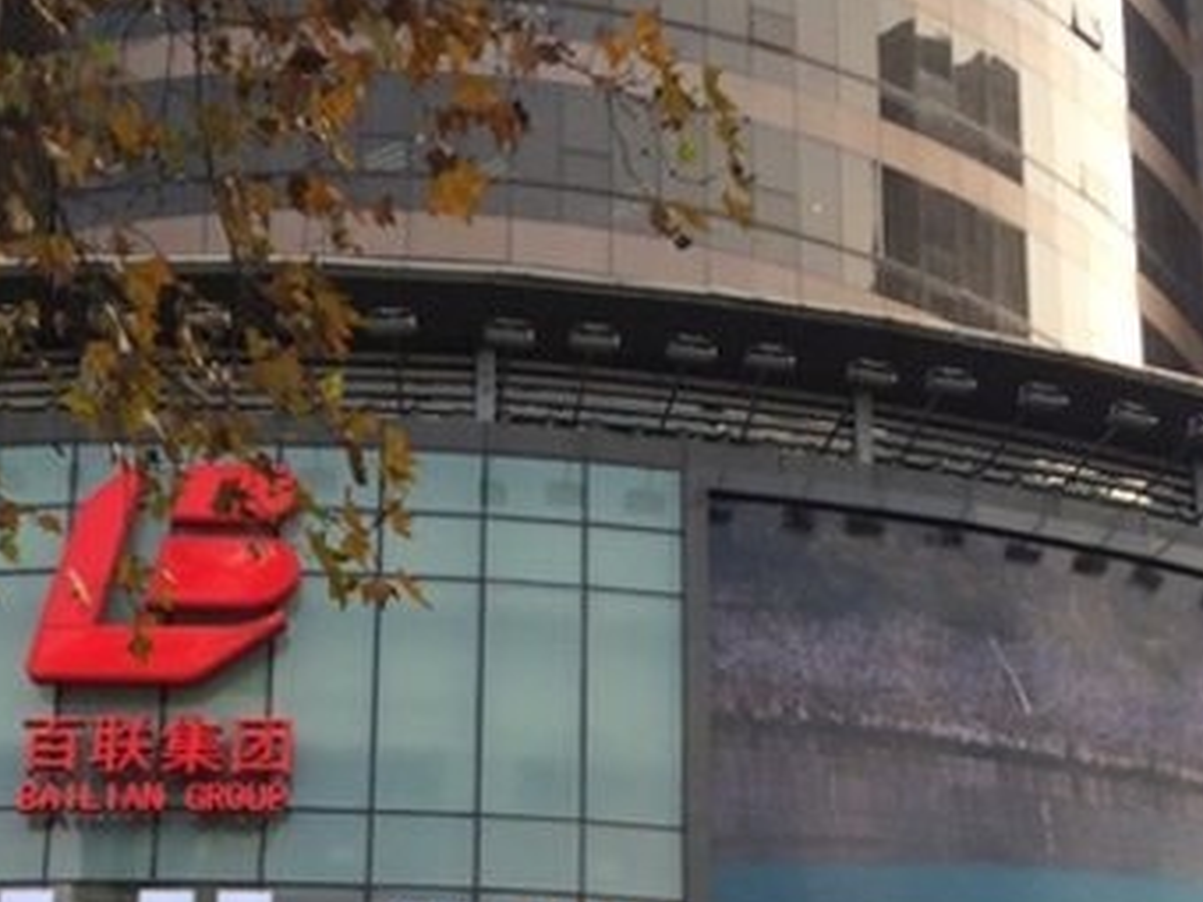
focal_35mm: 82
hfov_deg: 23.8
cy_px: 1206
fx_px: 2850
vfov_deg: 16.9
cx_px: 637
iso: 32
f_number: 2.2
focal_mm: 4.15
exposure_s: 1/720
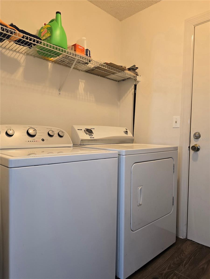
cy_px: 140
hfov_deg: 58.9
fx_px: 186
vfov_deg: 73.9
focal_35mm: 23
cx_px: 105
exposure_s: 1/120
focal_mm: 6.3
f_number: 1.7
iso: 400
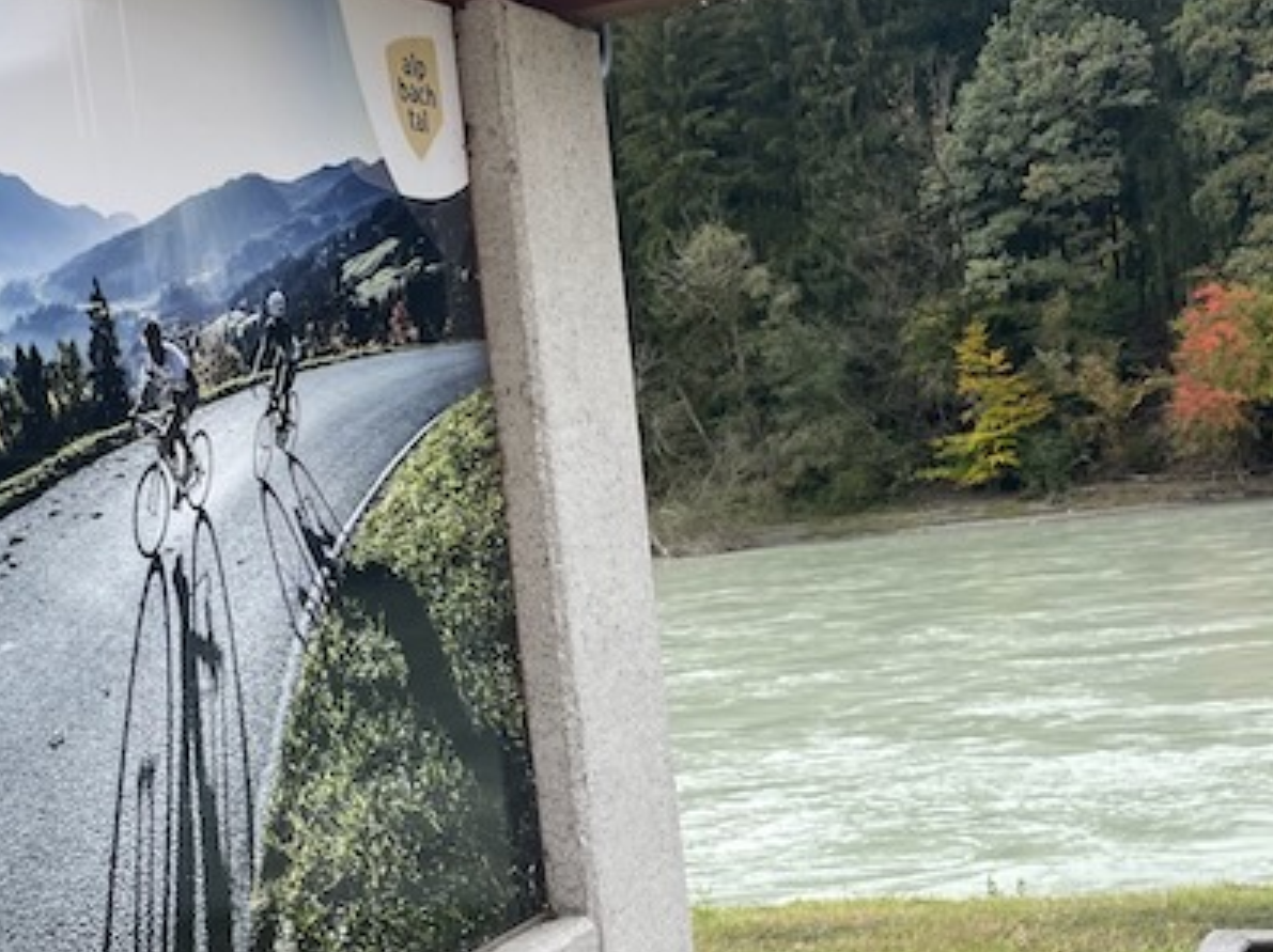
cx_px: 462
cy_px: 656
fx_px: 2168
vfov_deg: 24.6
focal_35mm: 59
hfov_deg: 32.5
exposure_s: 1/682
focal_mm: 4.2
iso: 32
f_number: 1.6
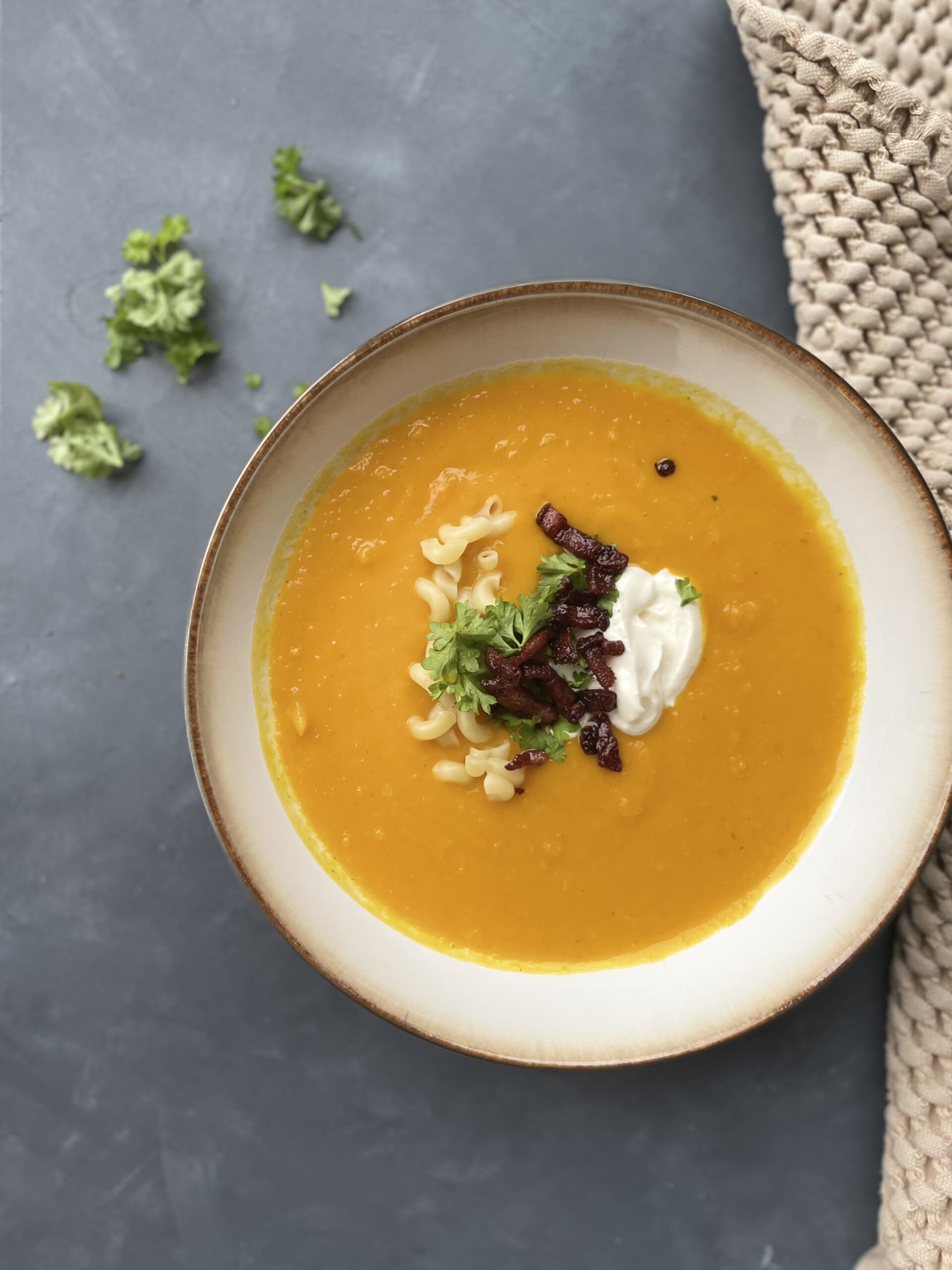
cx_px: 476
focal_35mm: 26
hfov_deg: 53.1
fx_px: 953
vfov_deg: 67.3
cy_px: 635
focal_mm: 4.2
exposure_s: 1/100
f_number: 1.6
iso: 125
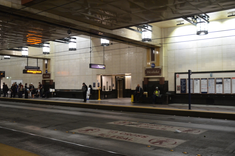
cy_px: 78
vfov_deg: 36.7
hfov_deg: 53.2
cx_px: 118
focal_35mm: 36
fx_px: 234
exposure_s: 1/30
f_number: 3.8
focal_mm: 24
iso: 1600
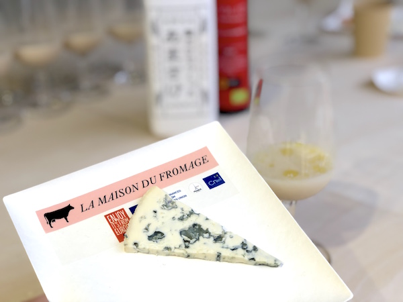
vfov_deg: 25.7
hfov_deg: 33.8
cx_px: 202
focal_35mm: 57
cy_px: 151
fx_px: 664
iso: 25
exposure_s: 1/100
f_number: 2.8
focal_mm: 6.6
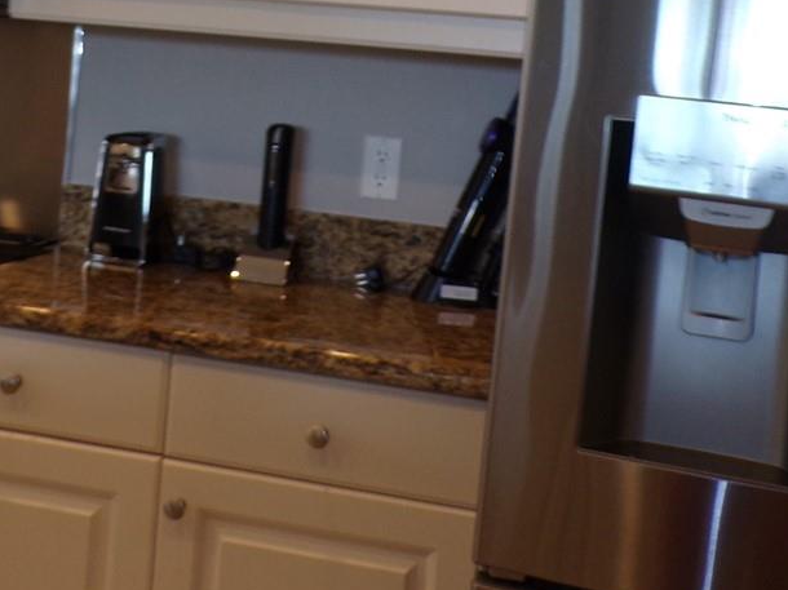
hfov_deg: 30.5
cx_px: 267
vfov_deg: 22.8
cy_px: 80
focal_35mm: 63
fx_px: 1434
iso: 100
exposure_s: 1/34
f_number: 3
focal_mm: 4.3
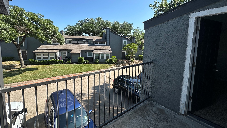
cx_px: 114
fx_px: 96
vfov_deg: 66.6
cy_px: 53
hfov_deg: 99.4
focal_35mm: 16
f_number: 2.2
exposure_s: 1/1984
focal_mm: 2.22
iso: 50
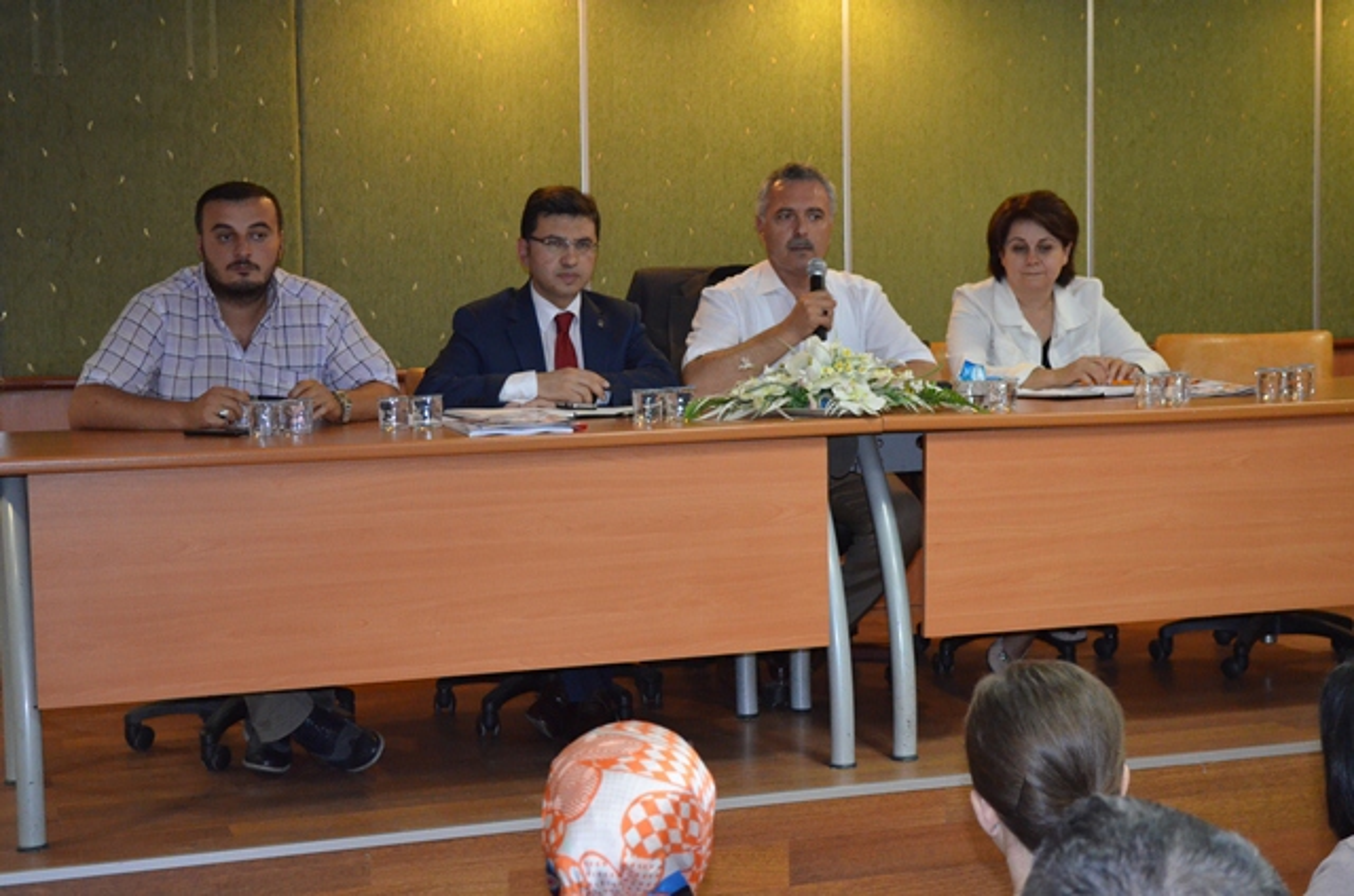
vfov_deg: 22.5
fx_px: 2252
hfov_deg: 33.5
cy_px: 448
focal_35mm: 60
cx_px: 677
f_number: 5.3
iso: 3200
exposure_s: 1/60
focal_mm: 40
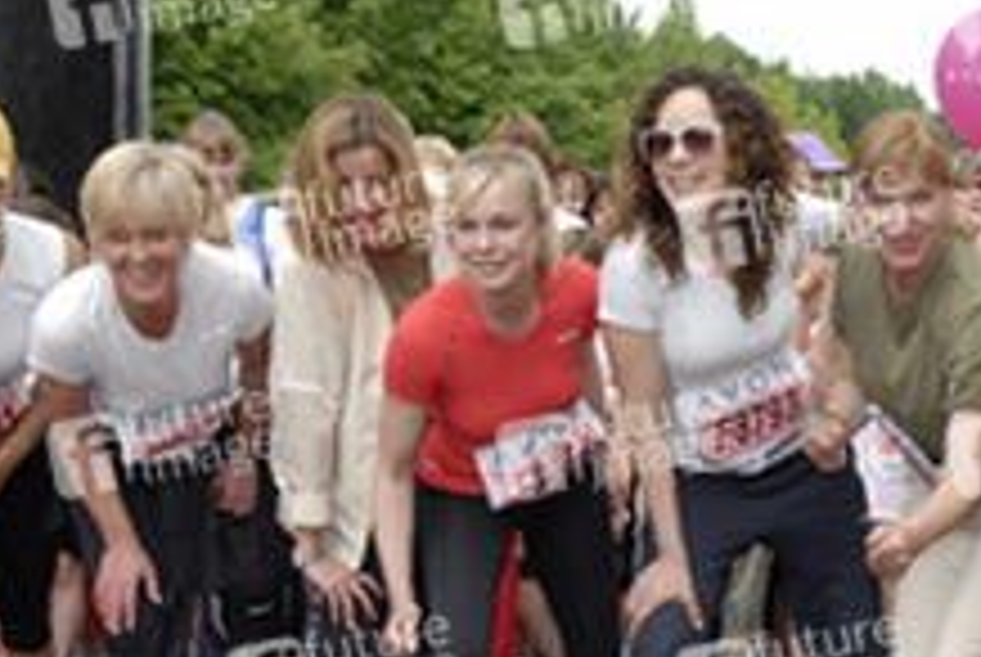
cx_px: 666
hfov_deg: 25.2
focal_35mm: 80
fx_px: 2183
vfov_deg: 16.9
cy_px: 558
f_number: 8
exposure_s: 1/250
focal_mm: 26
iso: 250
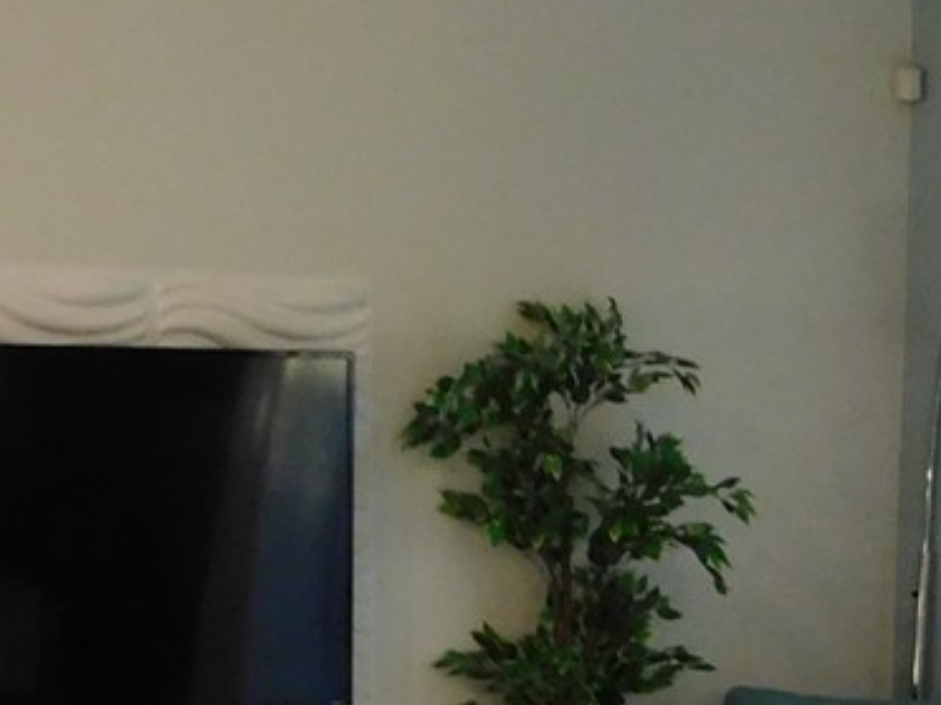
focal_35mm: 99
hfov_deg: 19.4
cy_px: 897
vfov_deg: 14.4
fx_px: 2691
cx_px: 860
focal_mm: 4
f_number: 3
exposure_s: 1/30
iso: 400
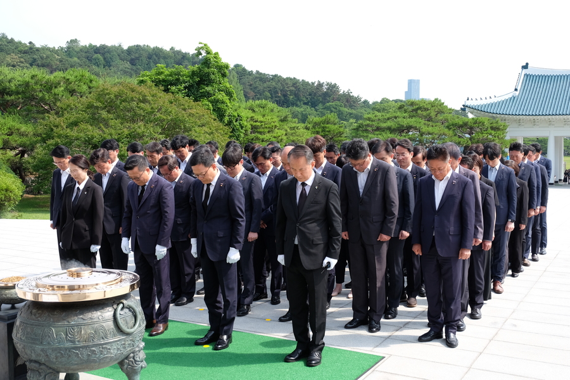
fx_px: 602
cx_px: 285
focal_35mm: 38
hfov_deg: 50.7
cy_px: 190
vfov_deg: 35.1
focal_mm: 25.6
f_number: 7.1
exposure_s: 1/180
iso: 200
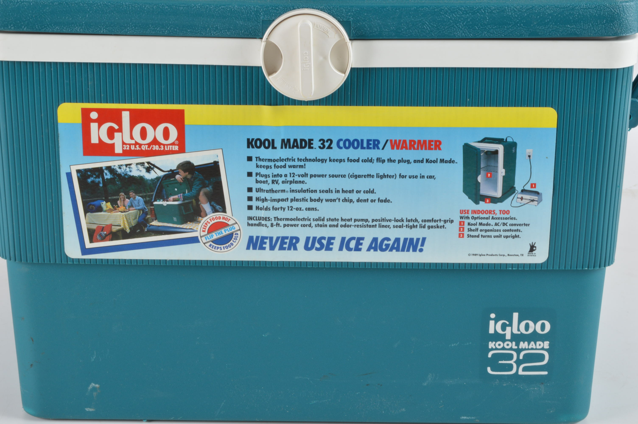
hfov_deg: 24.6
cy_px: 212
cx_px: 319
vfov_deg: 16.5
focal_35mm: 82
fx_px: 1461
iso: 200
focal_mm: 55
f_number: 22
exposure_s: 1/125
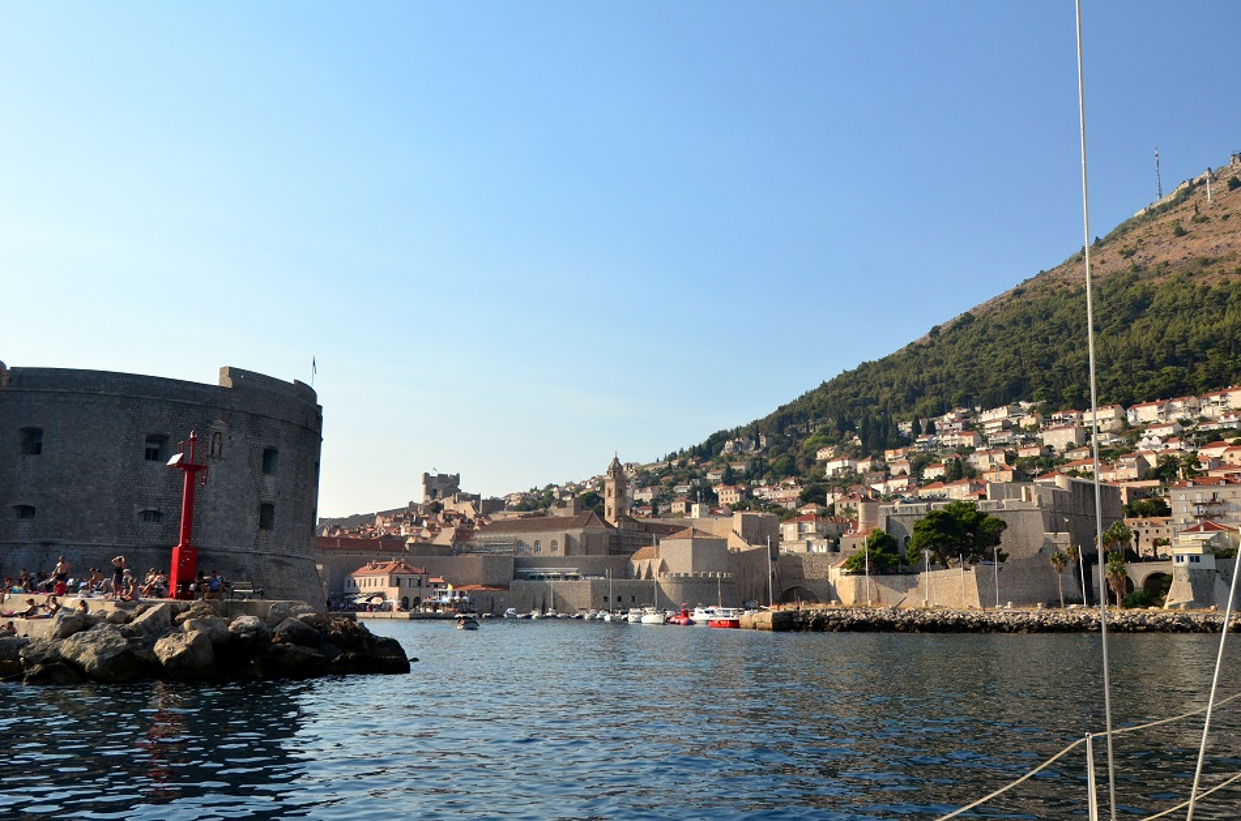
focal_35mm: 30
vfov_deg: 43.4
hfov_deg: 62.0
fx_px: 1032
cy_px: 410
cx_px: 620
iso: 640
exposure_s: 1/1600
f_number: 9
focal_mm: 20
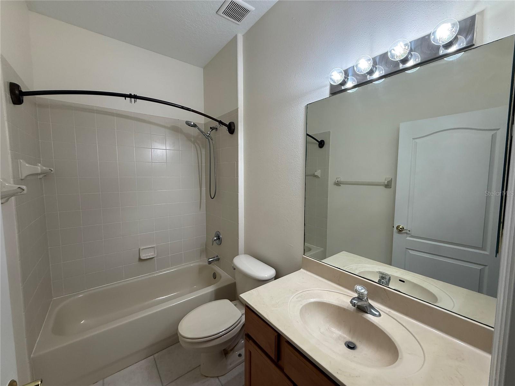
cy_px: 193
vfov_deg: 85.7
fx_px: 208
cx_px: 258
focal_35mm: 14
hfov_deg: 102.1
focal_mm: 2.22
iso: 125
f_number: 2.2
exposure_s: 1/120
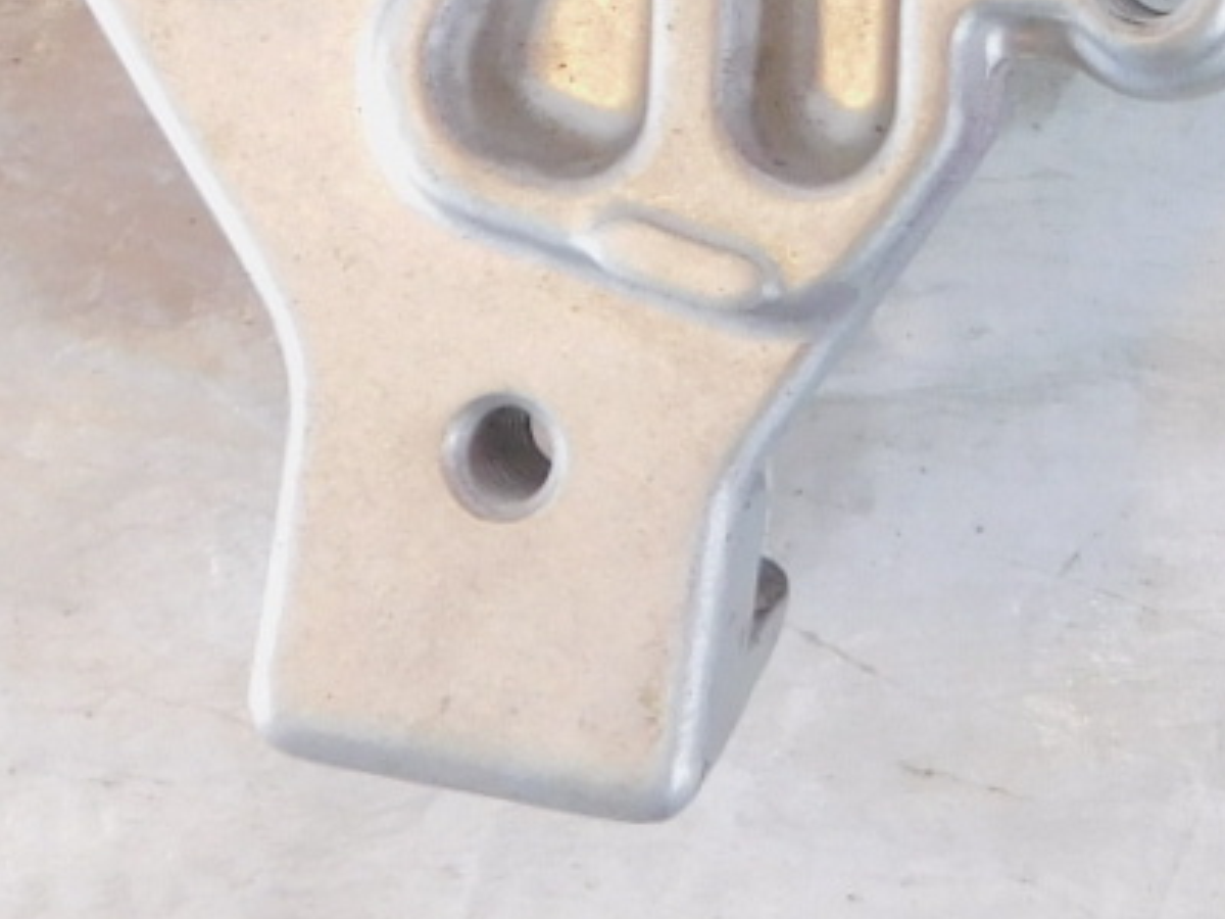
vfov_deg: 14.9
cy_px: -447
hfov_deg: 20.0
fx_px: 3256
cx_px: 1464
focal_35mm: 92
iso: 220
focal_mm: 4
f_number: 3
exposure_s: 1/30
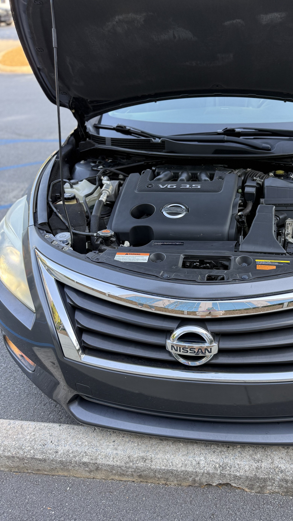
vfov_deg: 69.9
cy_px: 256
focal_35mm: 27
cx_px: 201
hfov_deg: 42.2
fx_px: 373
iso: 100
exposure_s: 1/230
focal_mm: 6.76
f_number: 1.78
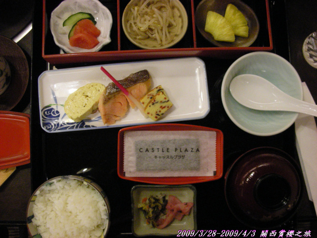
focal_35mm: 35
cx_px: 158
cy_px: 119
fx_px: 321
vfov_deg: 40.7
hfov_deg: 52.6
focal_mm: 5.8
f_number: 3
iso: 400
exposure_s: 1/27.1
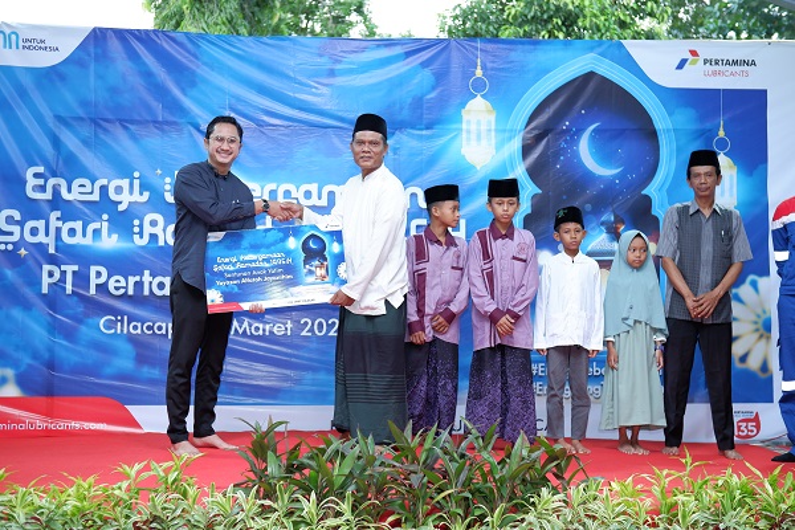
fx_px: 1104
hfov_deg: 39.6
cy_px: 265
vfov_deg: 27.0
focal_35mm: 50
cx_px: 398
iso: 800
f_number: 2.2
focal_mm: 33
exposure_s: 1/160
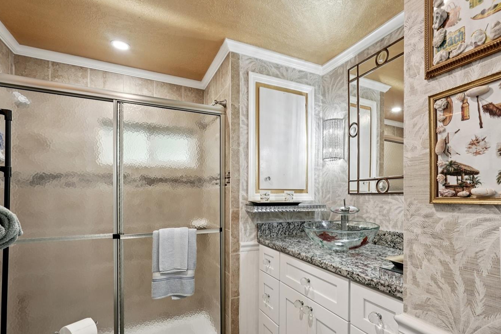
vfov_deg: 64.3
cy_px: 190
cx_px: 281
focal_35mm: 19
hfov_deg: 86.5
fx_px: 264
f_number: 8
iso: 400
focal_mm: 16
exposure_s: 1/13
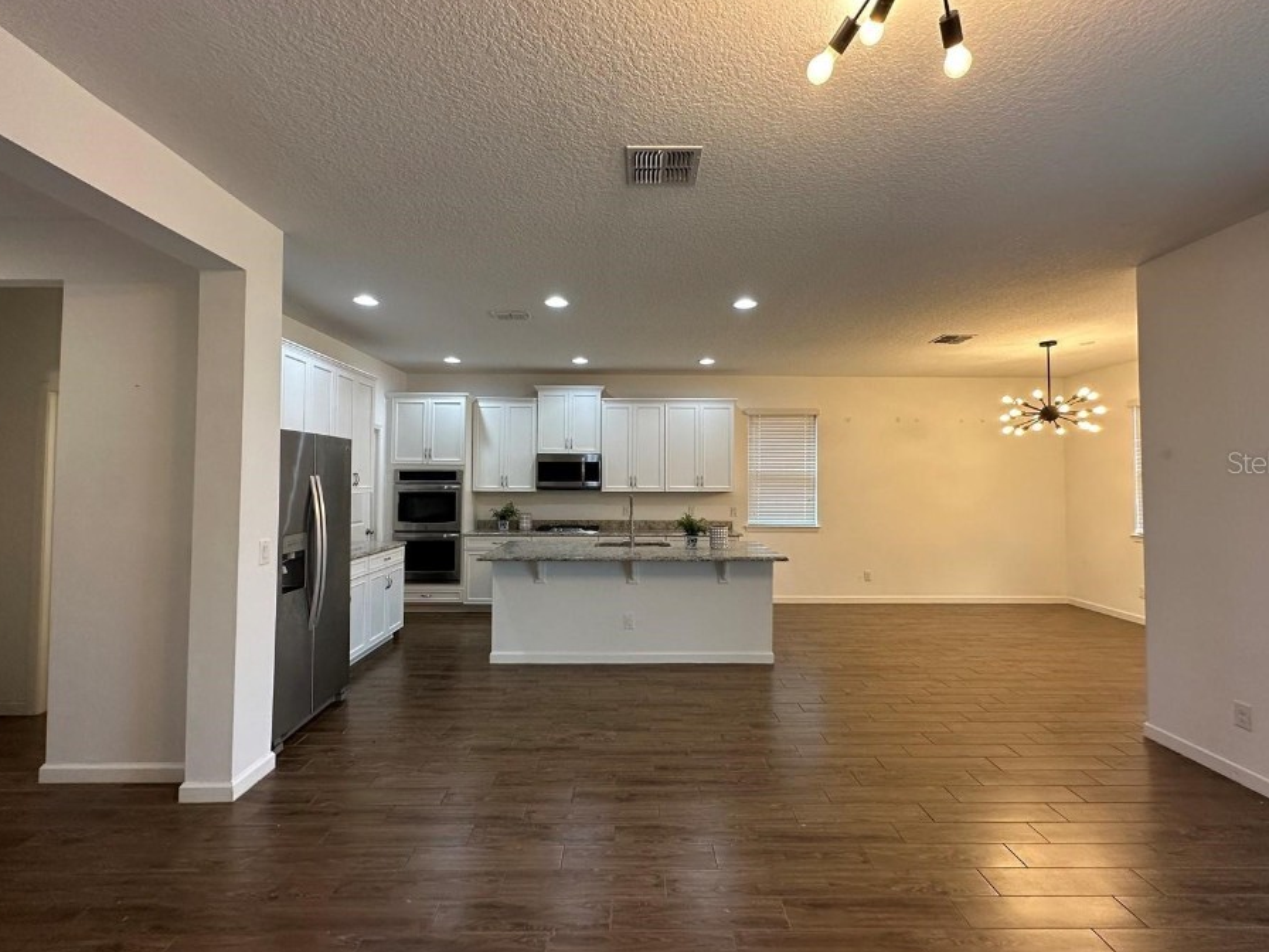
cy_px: 462
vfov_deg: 78.1
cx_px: 636
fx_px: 587
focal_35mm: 16
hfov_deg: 94.5
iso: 200
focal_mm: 2.22
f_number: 2.2
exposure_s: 1/120
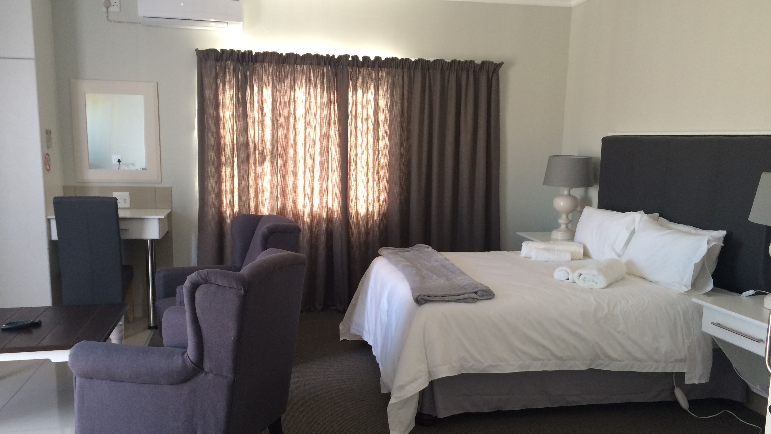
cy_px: 251
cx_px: 386
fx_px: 654
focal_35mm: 32
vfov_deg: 36.6
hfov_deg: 61.0
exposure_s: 1/30
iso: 100
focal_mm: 4.15
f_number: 2.2
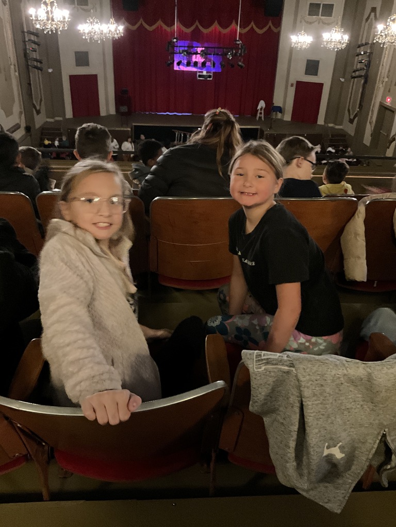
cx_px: 198
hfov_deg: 48.2
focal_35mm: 29
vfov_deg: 61.7
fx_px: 442
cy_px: 264
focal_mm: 3
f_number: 1.8
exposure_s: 1/15
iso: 640
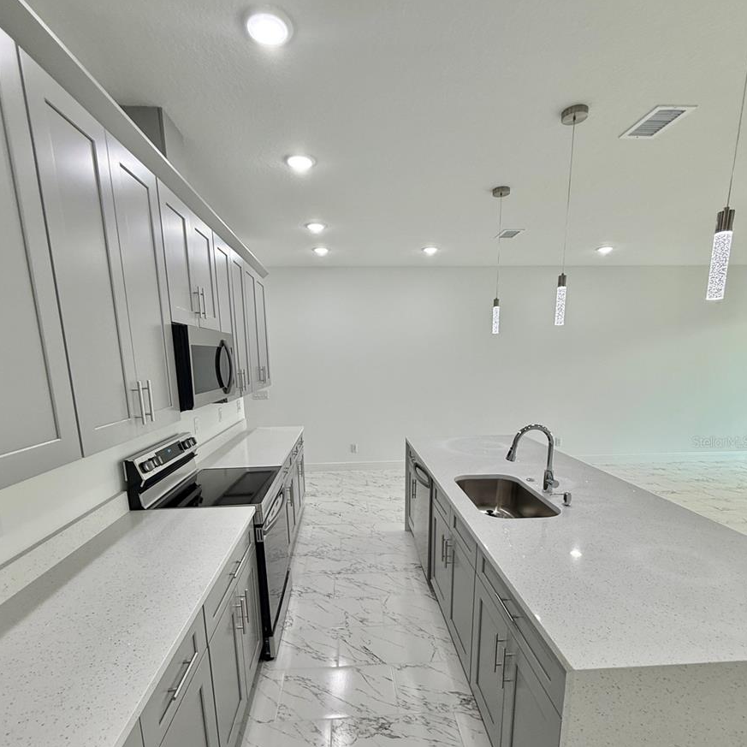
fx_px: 415
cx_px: 368
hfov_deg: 84.0
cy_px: 442
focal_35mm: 17
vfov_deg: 83.1
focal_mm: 2.22
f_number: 2.2
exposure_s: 1/120
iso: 80
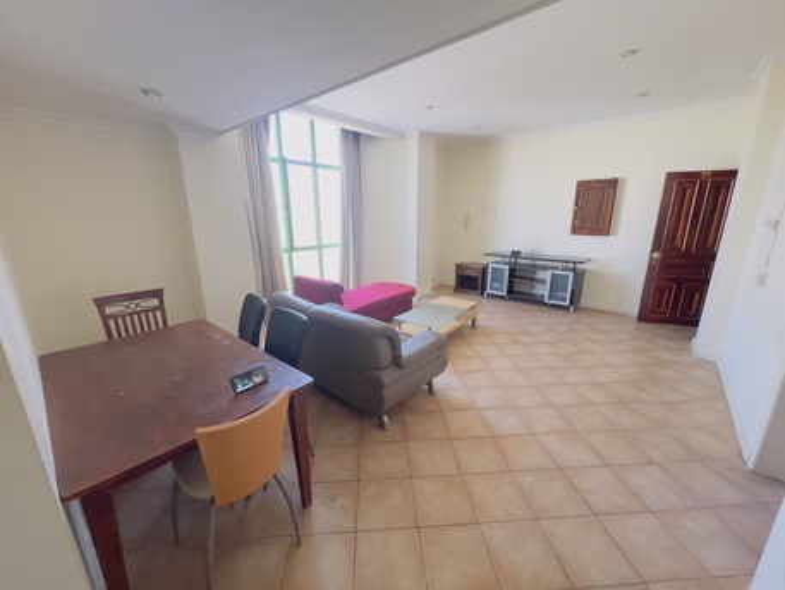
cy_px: 295
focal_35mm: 13
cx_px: 392
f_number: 1.8
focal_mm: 1.57
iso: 125
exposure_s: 1/99
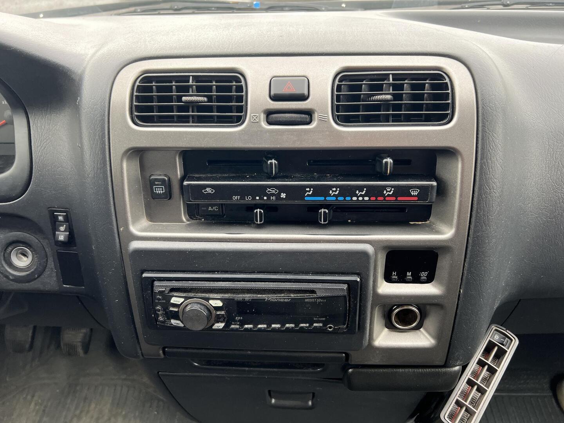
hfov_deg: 67.3
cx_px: 282
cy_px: 212
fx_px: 424
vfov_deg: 53.1
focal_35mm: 26
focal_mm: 5.7
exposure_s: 1/121
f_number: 1.5
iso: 100
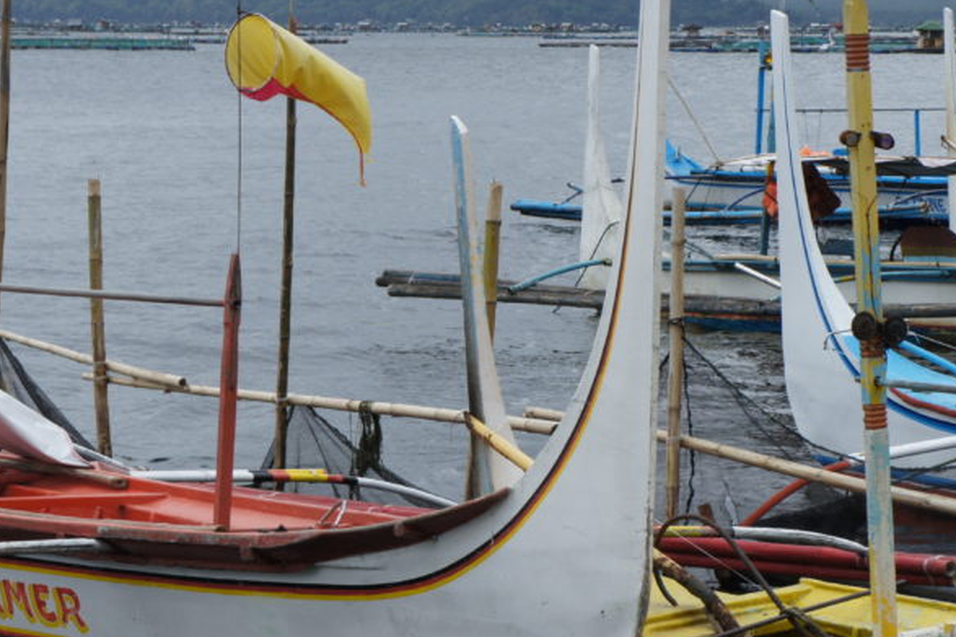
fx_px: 3819
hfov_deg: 14.2
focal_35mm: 144
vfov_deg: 9.5
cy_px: 343
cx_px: 757
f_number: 9
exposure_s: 1/250
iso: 200
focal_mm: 55
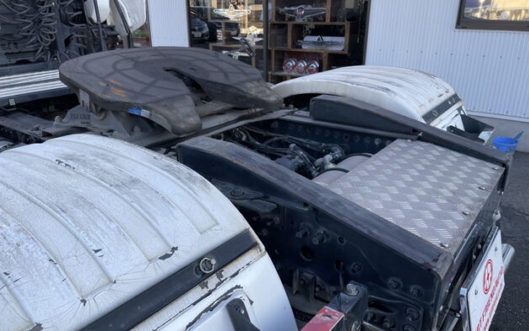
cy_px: 176
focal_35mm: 28
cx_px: 263
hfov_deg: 66.5
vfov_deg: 44.5
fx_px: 404
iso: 32
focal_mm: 4.2
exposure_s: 1/387
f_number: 1.6
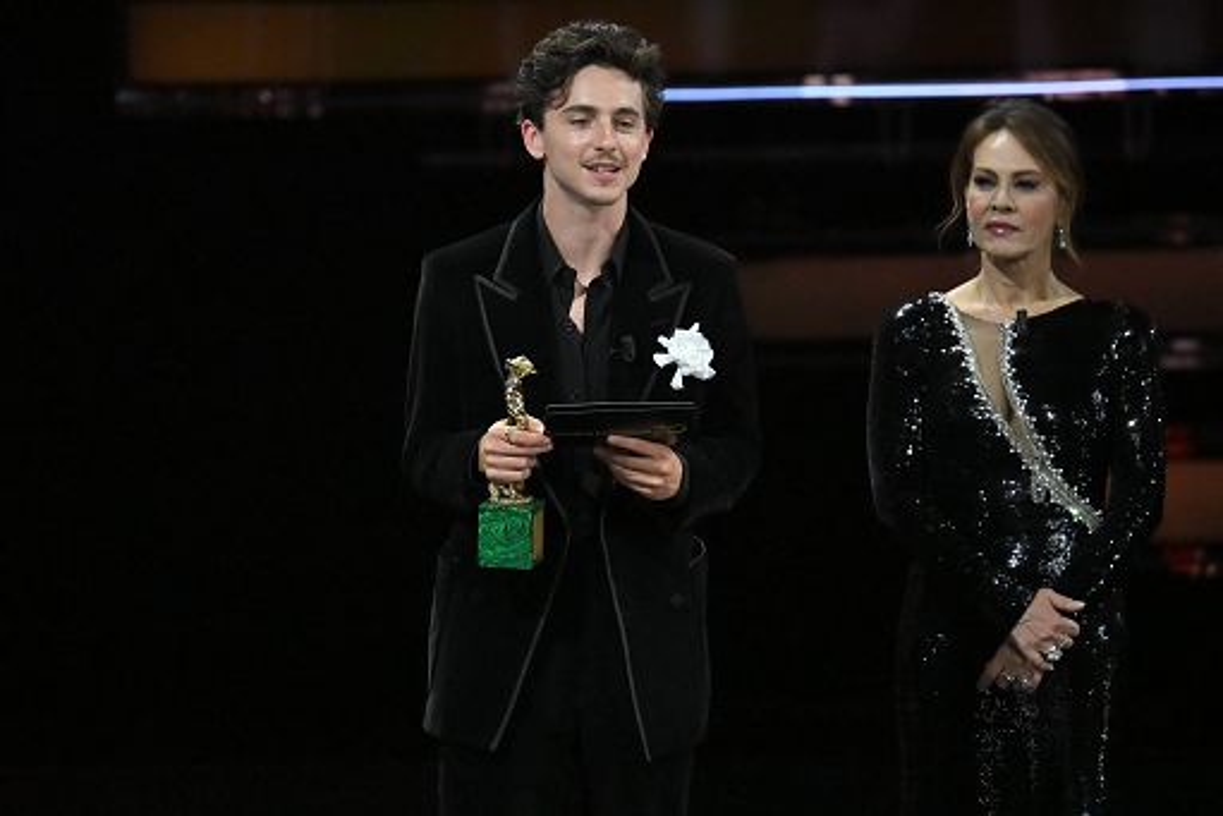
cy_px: 408
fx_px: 17839
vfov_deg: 2.6
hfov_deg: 3.9
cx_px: 612
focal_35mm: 525
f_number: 5.3
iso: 6400
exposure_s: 1/400
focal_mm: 350
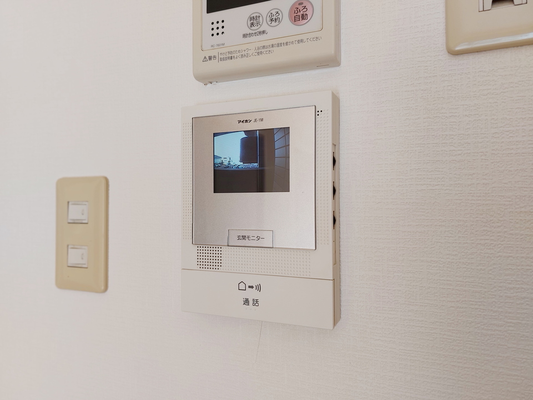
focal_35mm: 24
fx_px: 370
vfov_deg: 56.8
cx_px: 266
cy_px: 200
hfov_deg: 71.6
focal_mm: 5.23
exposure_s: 1/30
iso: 25
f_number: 1.8
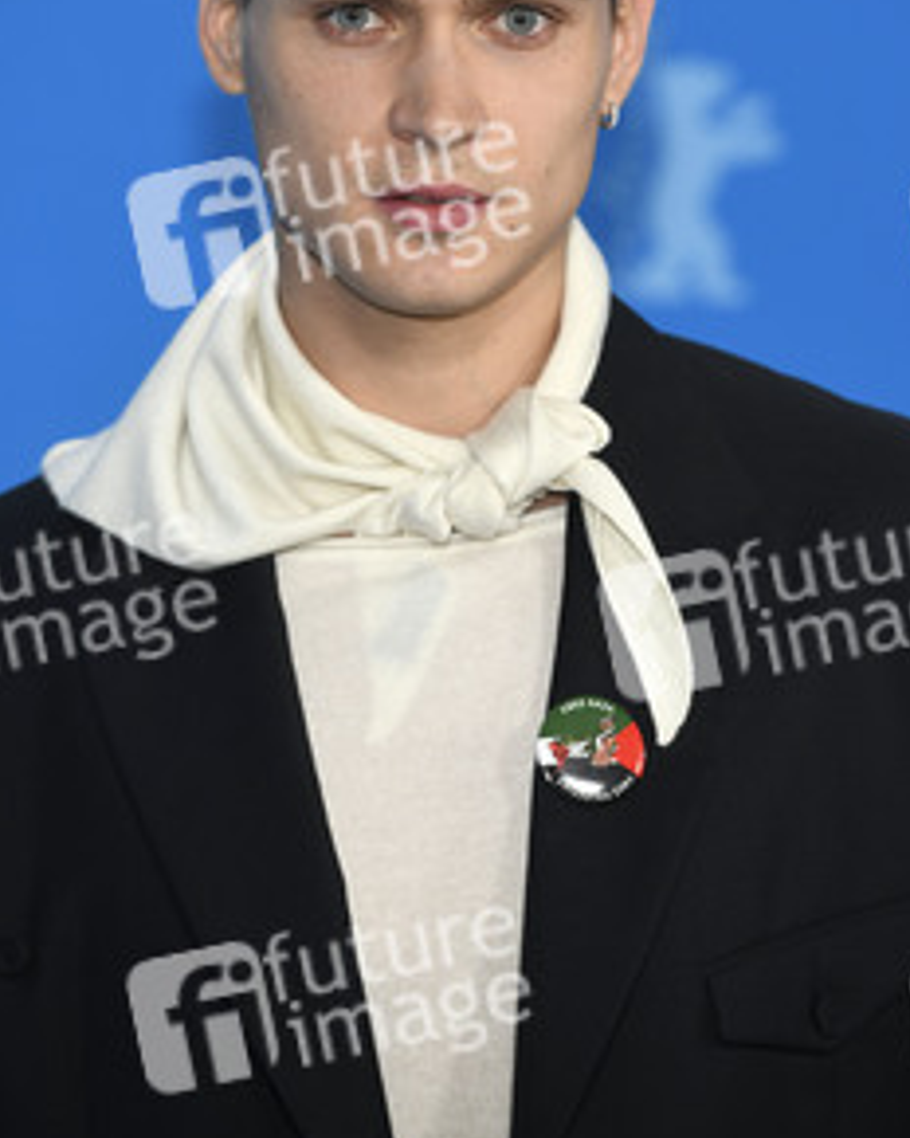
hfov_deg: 6.5
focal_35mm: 239
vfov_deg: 8.1
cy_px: 412
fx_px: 8046
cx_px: 443
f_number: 4
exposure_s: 1/400
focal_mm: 185
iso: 640
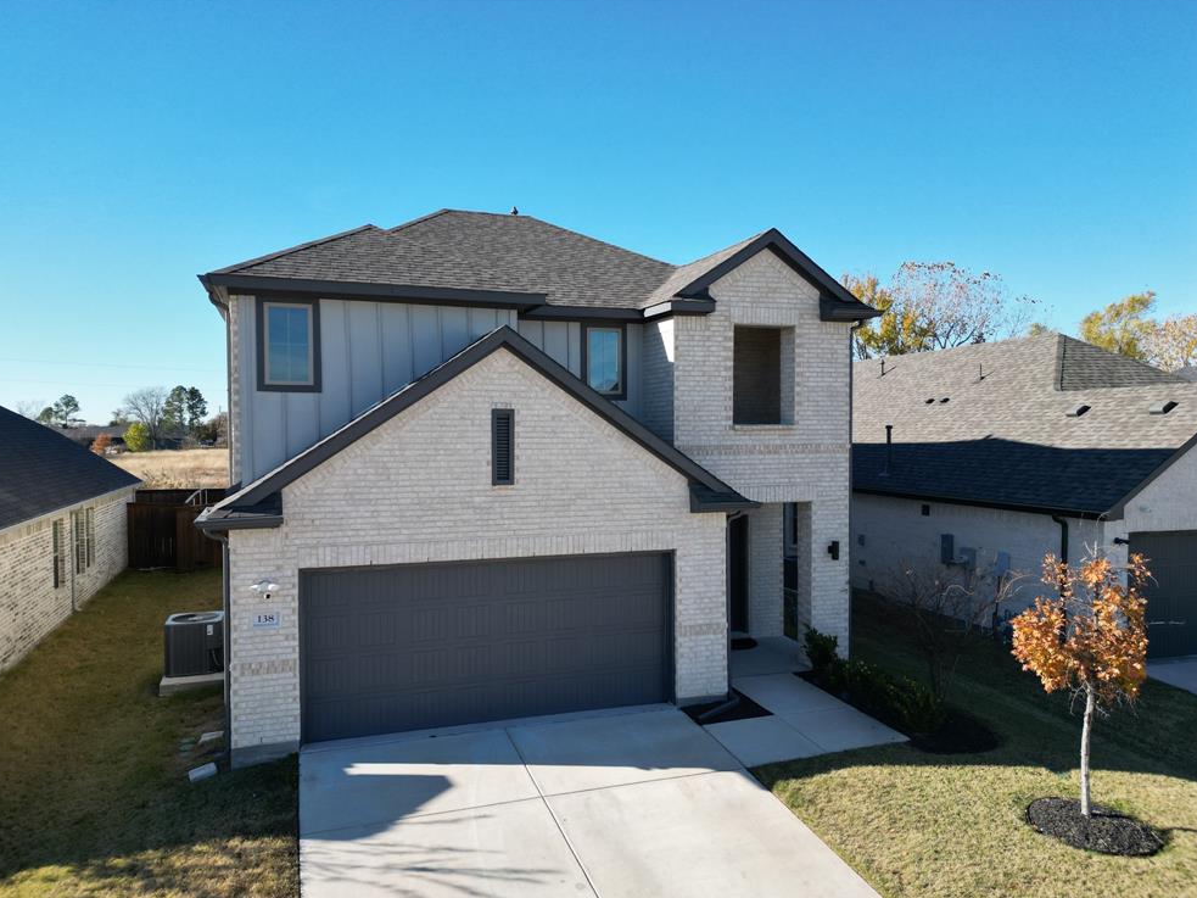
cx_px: 584
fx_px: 864
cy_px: 459
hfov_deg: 69.4
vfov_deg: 54.9
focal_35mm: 25
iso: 150
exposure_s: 1/2000
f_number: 1.7
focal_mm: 6.72
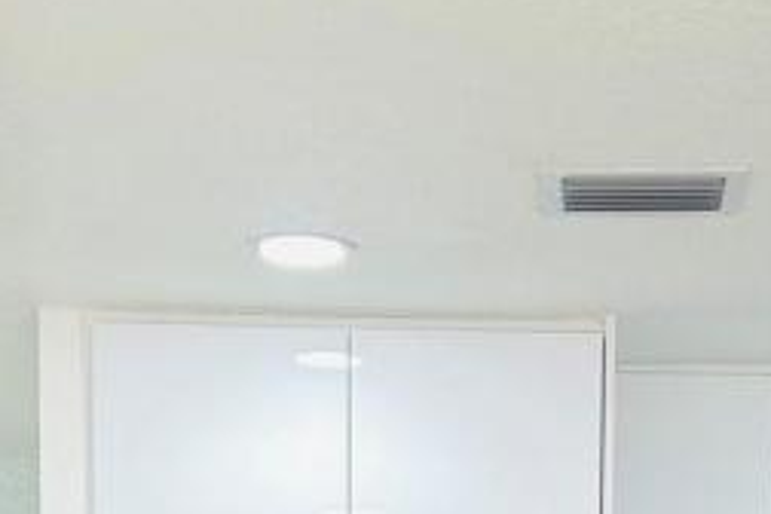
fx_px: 2206
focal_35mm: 103
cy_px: 985
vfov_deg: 12.0
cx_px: 557
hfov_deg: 19.7
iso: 80
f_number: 1.5
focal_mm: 5.7
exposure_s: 1/120
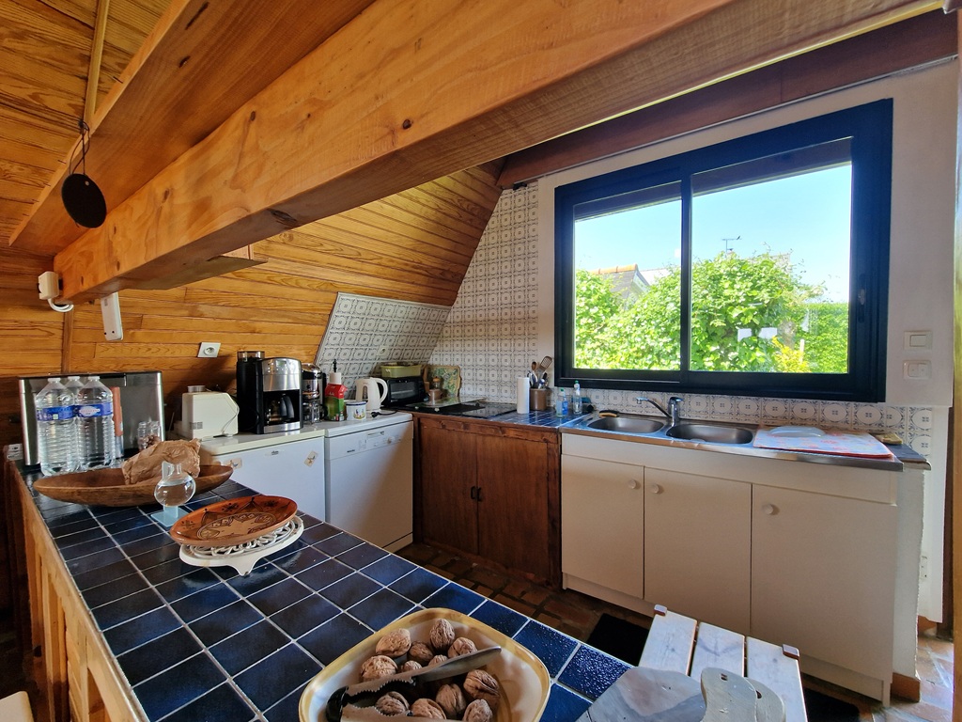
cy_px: 361
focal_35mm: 13
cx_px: 481
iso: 50
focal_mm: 2.2
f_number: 2.2
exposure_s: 1/50
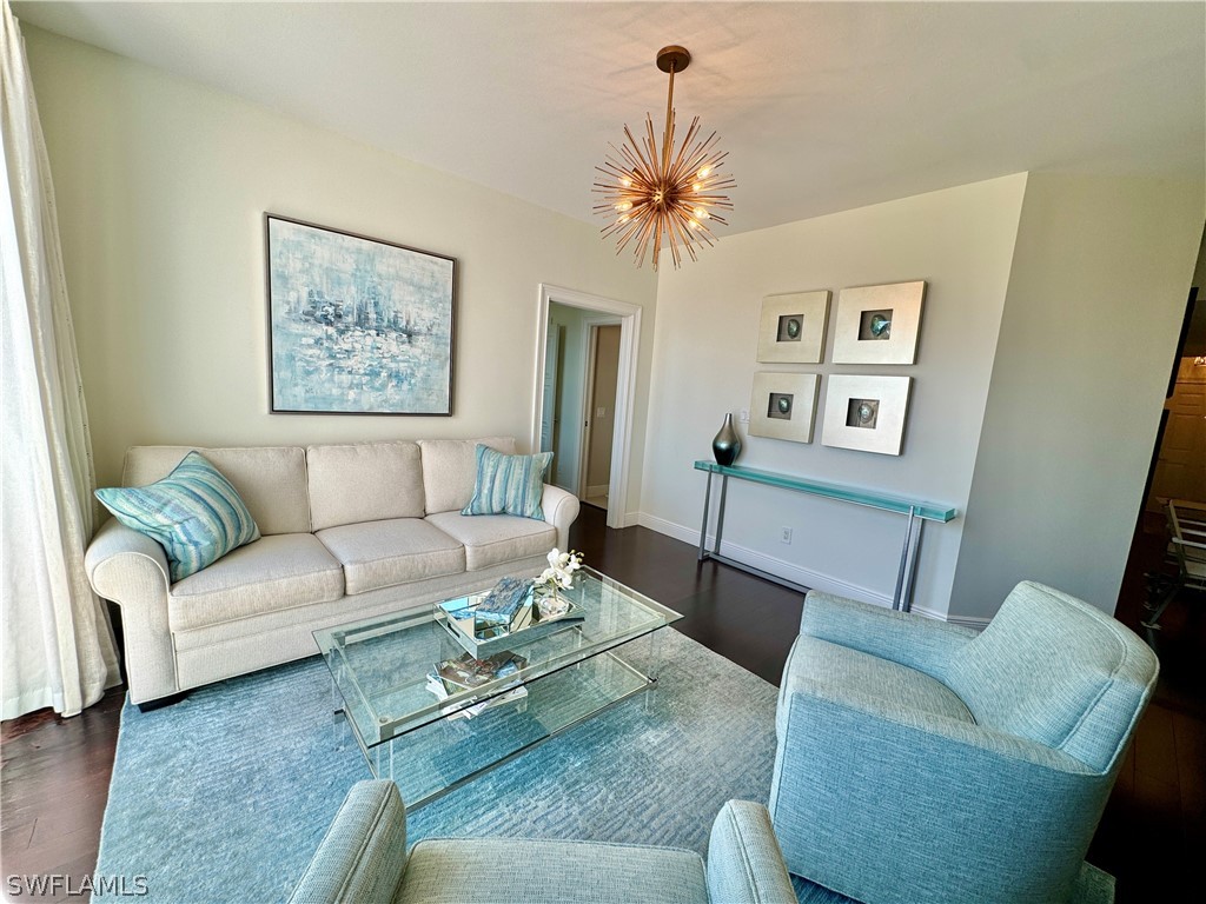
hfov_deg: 102.1
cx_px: 603
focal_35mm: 14
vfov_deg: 85.7
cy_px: 452
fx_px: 488
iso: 40
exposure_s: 1/237
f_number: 2.2
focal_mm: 2.22
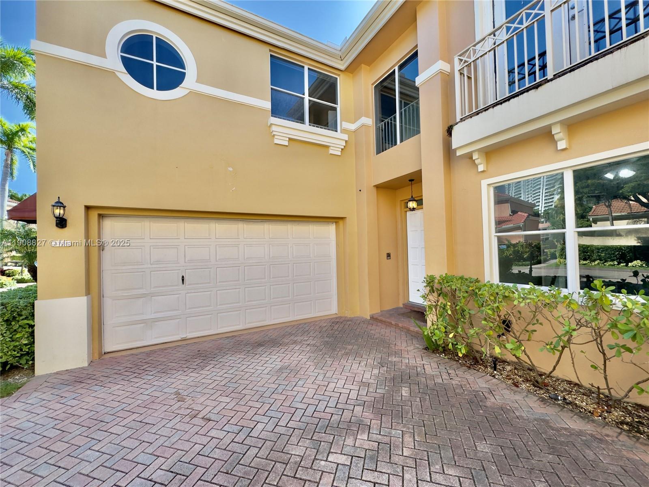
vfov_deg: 85.7
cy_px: 244
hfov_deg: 102.1
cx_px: 324
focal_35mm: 14
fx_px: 262
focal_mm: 2.22
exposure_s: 1/334
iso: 40
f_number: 2.2
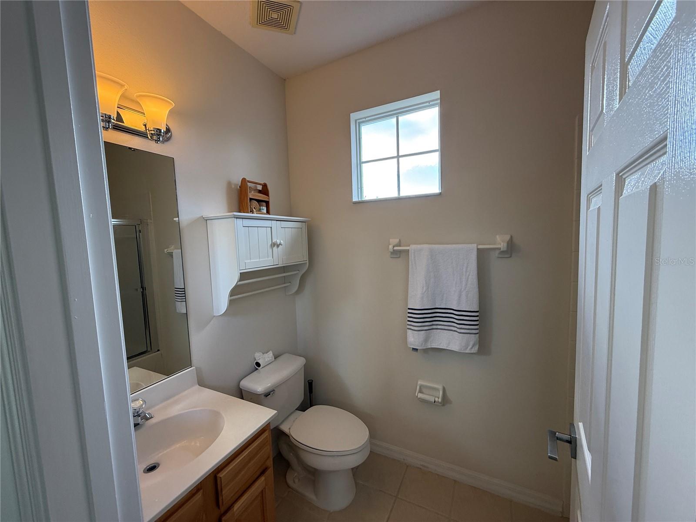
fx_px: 281
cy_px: 261
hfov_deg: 102.1
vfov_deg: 85.7
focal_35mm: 14
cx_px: 348
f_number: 2.2
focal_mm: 2.22
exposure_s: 1/120
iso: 100
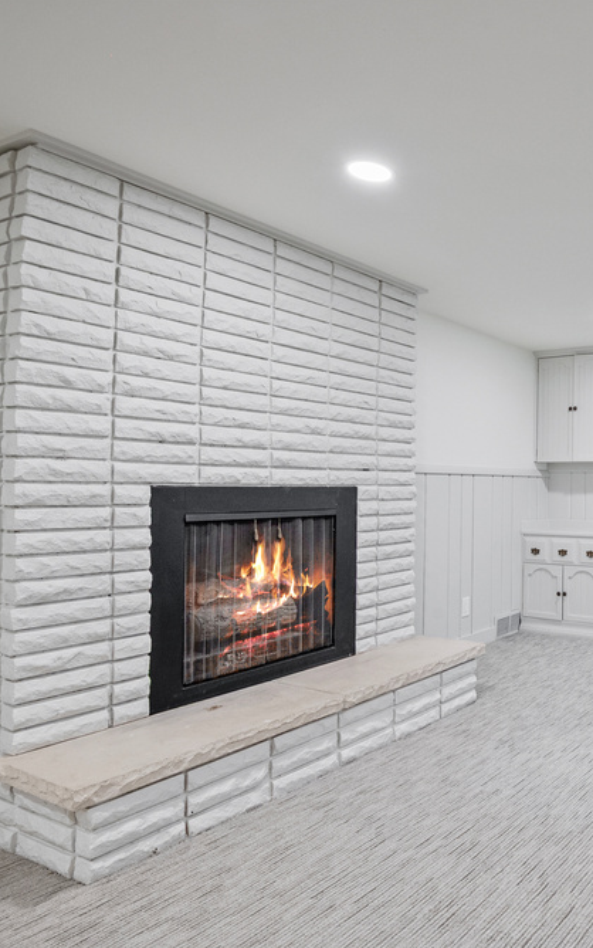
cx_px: 611
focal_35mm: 25
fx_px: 646
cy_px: 478
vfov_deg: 72.5
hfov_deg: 41.8
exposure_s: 1/13
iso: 1250
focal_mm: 16
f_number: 8
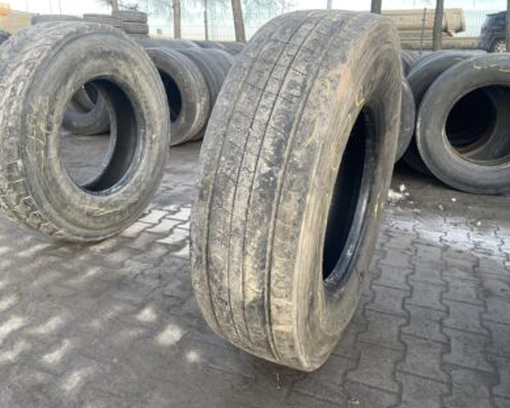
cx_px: 275
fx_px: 423
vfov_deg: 51.5
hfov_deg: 62.1
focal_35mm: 28
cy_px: 198
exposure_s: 1/121
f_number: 1.6
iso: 50
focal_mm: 4.2
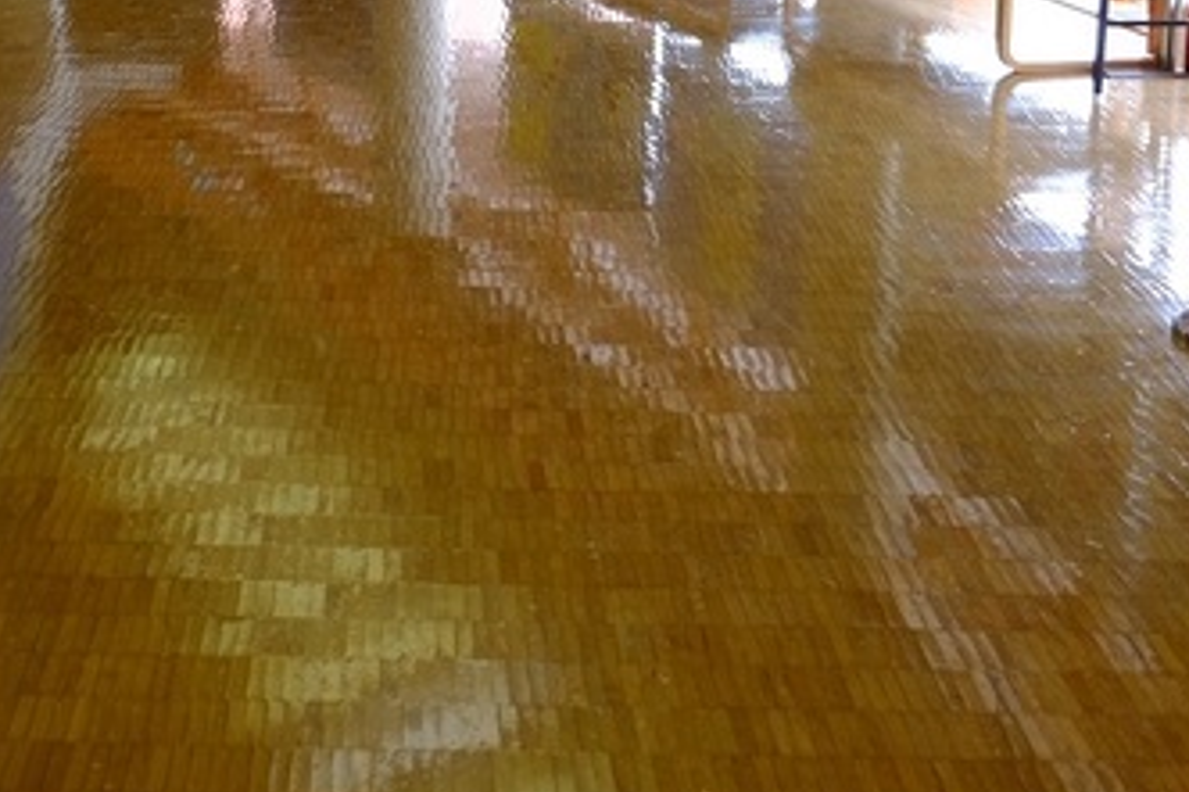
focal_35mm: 65
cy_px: -91
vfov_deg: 19.9
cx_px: 390
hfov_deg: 30.7
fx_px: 2146
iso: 200
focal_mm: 18
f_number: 2.8
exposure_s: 1/20
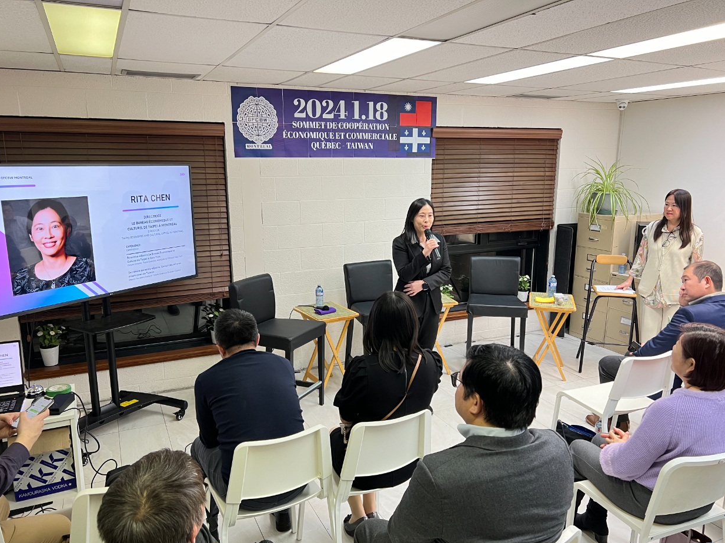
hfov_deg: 65.3
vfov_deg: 51.3
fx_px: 565
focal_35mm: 27
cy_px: 281
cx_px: 363
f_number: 1.5
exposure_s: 1/60
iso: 200
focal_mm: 5.7
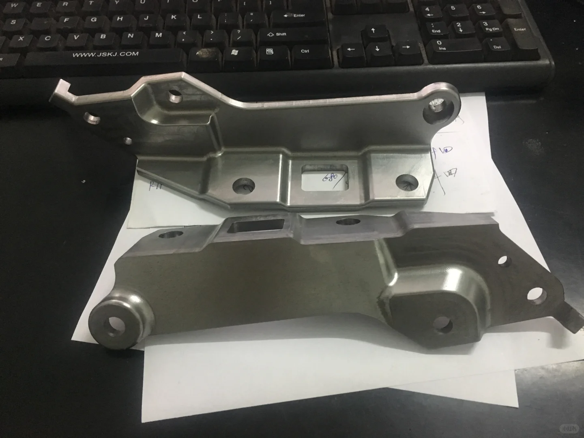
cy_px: 219
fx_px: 489
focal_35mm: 29
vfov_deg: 48.2
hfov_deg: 61.7
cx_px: 292
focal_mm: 4.15
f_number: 2.2
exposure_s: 1/17
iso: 250
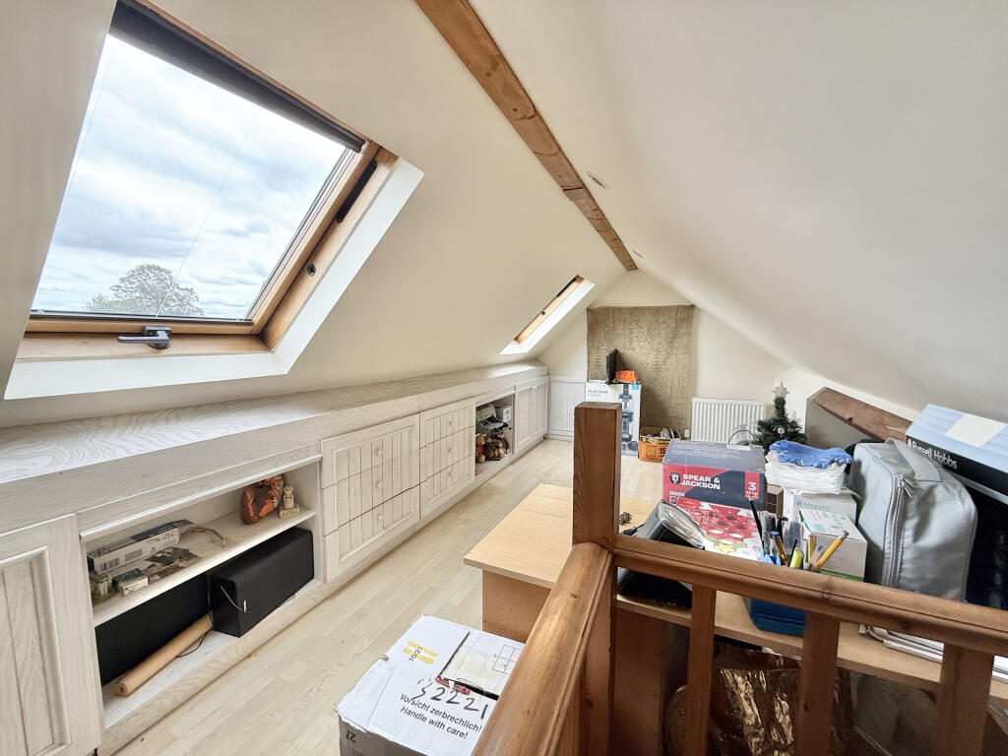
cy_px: 378
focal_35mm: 14
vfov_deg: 85.7
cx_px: 504
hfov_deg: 102.1
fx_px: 408
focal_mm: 2.22
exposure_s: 1/99
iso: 125
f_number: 2.2
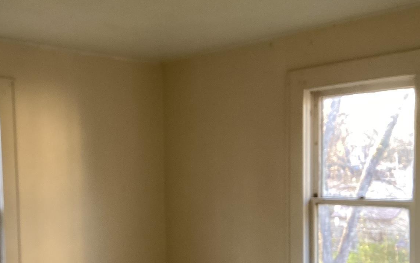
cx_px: 150
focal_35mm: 47
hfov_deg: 42.2
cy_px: 205
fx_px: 538
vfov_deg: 27.0
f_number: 2.4
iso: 160
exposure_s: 1/60
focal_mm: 3.3
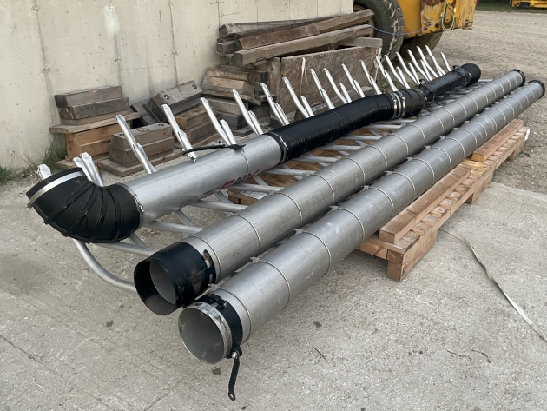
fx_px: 522
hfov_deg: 55.2
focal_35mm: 33
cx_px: 304
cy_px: 181
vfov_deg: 42.9
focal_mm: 4.2
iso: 400
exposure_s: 1/60
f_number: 1.6
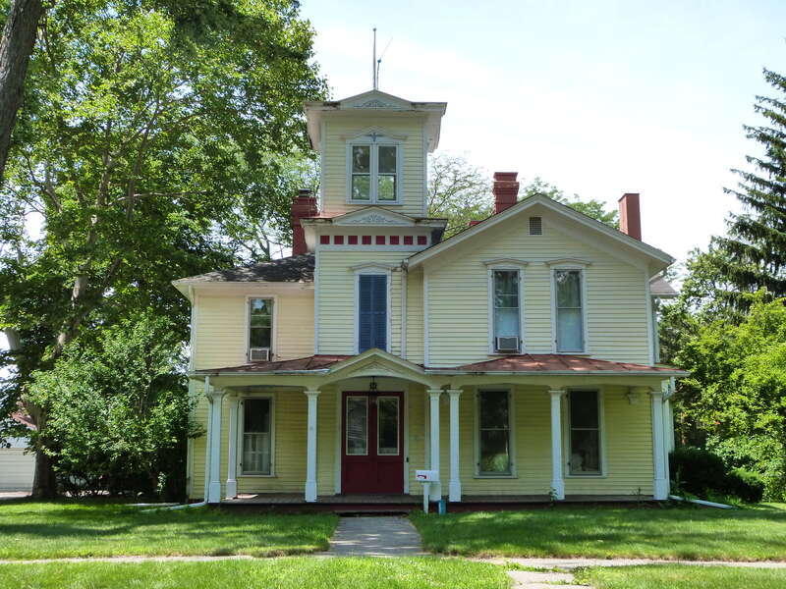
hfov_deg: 42.9
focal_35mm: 44
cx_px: 393
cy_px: 294
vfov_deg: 32.9
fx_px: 999
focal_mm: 7.9
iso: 250
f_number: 5
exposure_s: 1/200
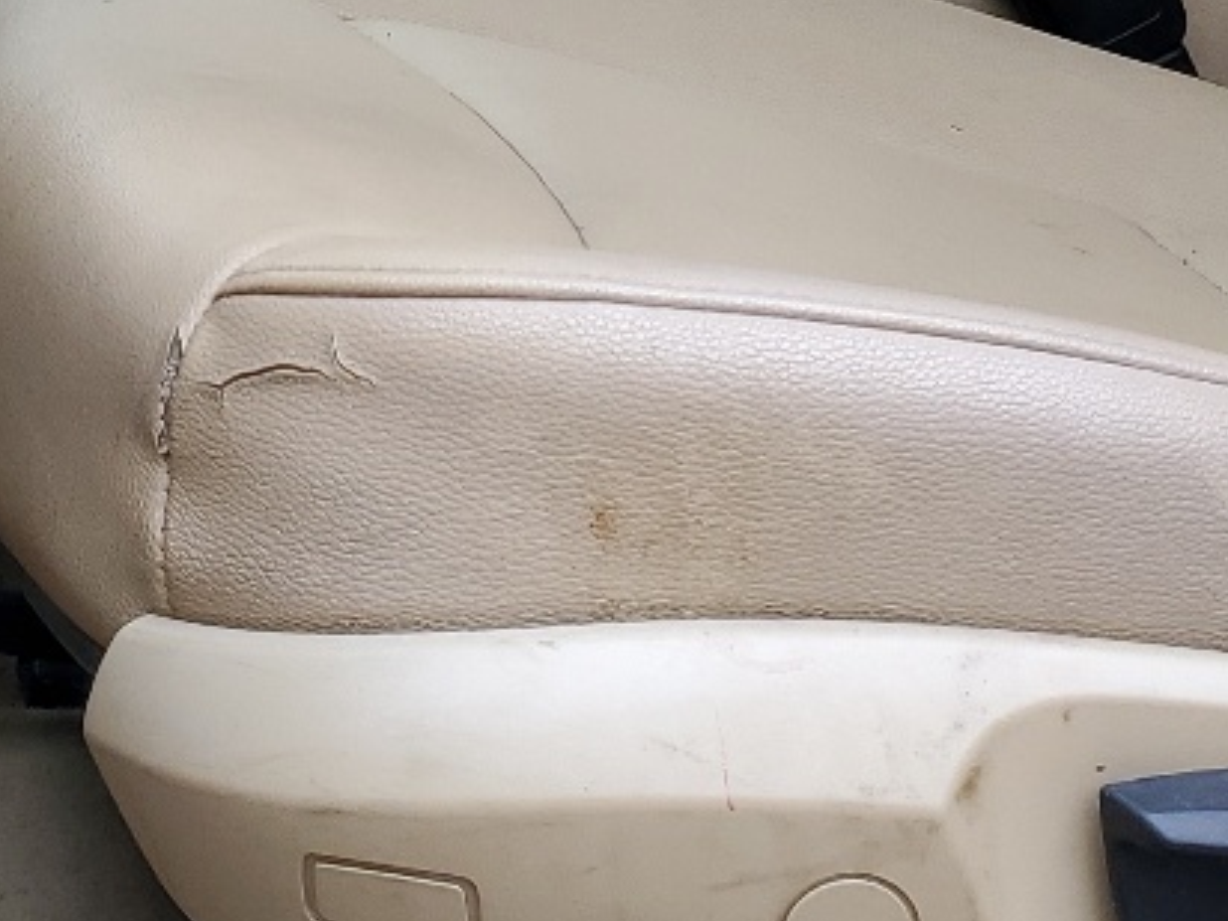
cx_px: 310
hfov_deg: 19.3
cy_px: -560
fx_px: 3583
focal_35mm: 101
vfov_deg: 13.6
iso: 50
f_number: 1.5
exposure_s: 1/625
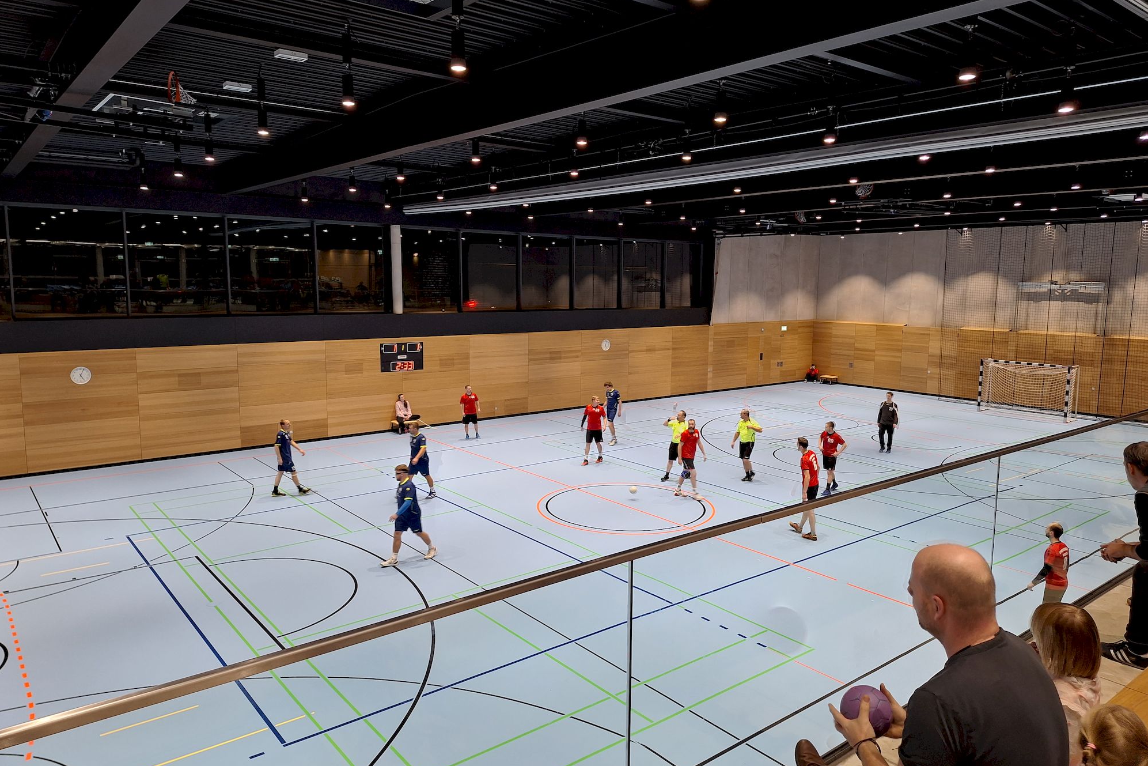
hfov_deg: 73.7
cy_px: 373
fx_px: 765
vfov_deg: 53.1
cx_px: 575
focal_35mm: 24
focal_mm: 5.54
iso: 100
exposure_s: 1/50
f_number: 1.8
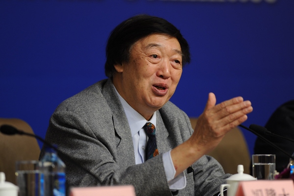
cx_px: 147
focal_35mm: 300
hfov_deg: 6.9
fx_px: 2450
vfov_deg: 4.6
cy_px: 98
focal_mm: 300
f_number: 2.8
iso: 640
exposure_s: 1/125
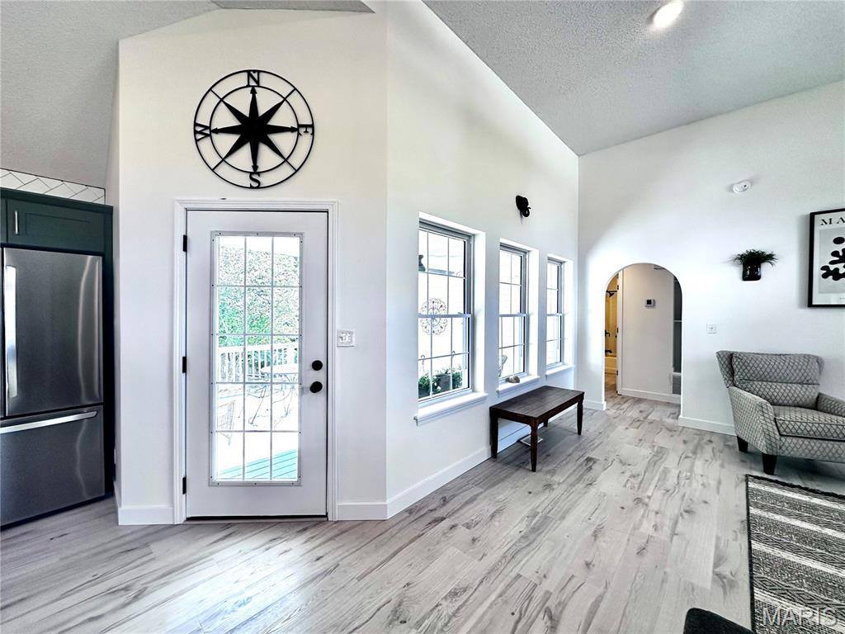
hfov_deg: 102.1
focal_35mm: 14
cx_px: 422
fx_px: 342
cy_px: 317
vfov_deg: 85.7
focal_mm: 2.22
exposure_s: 1/120
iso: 125
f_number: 2.2
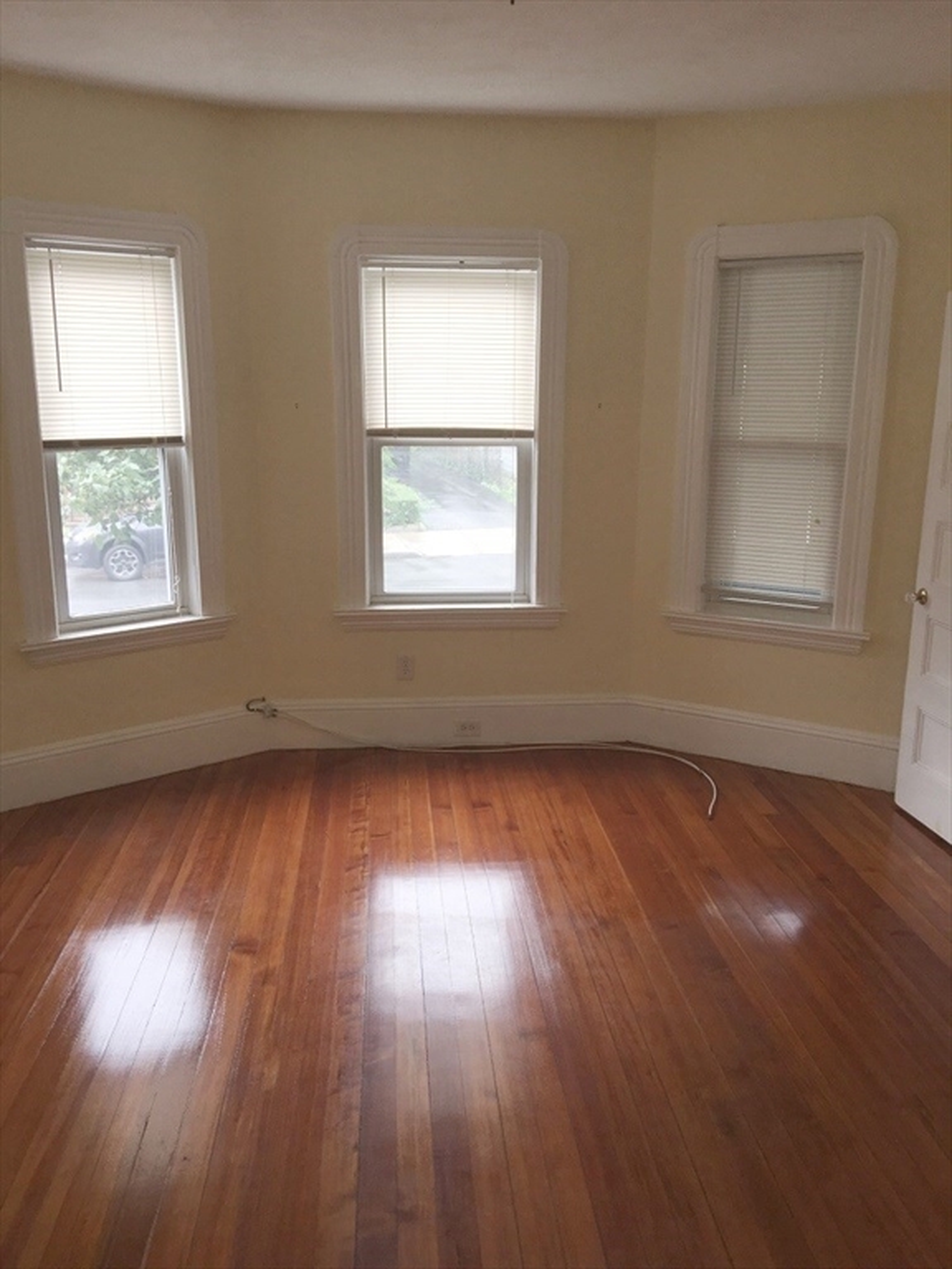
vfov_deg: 61.7
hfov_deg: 48.2
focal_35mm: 29
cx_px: 476
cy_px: 634
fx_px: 1063
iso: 25
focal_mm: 4.15
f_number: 2.2
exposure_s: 1/30
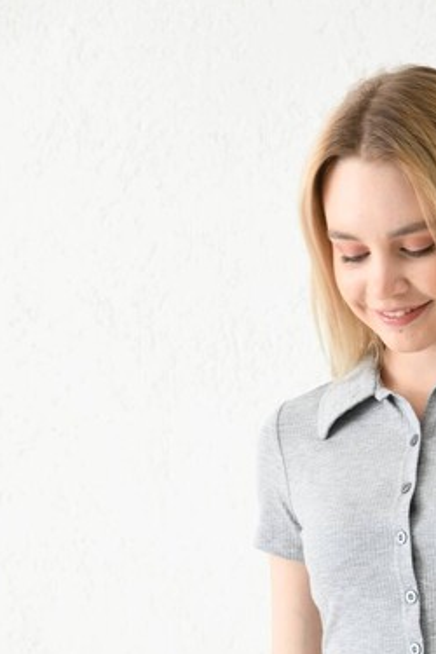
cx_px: 417
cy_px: 577
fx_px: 2543
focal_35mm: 140
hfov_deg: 9.7
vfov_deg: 14.5
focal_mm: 70
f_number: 5.6
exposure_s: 1/160
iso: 100
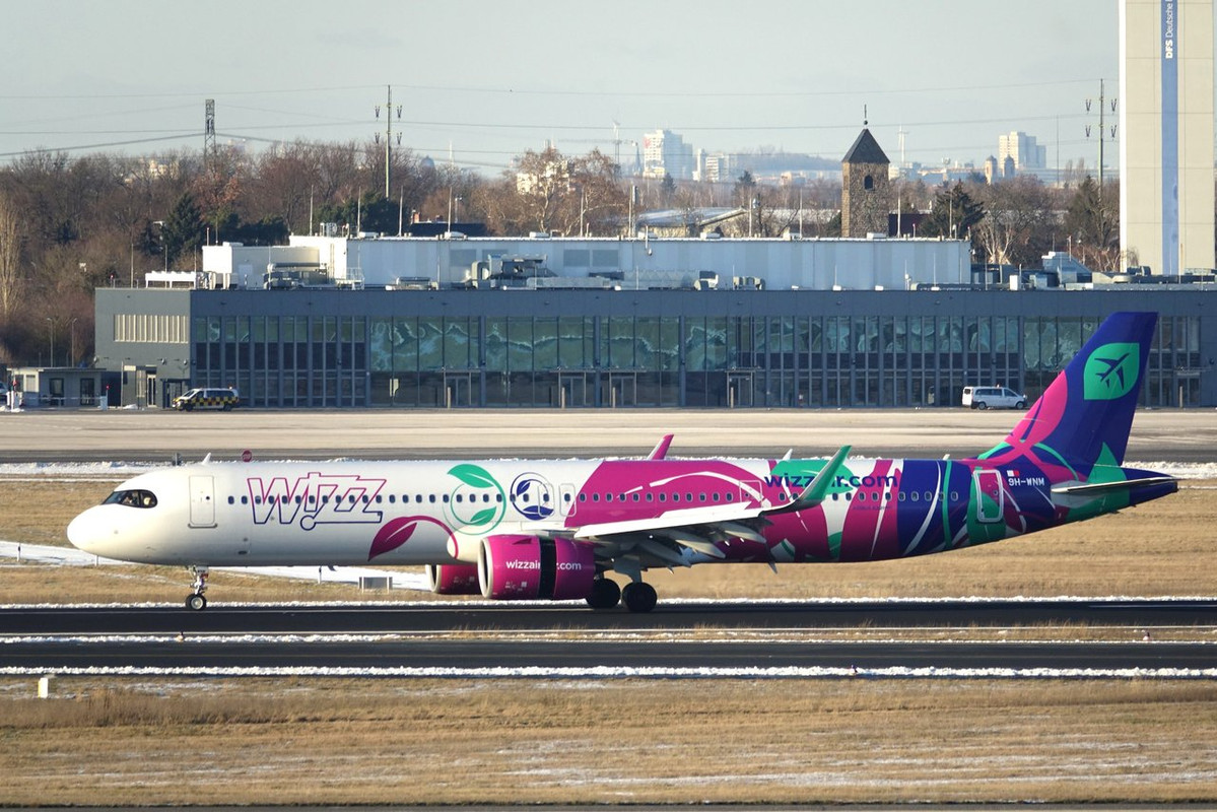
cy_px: 406
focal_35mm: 500
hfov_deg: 4.1
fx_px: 16906
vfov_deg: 2.8
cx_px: 608
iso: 200
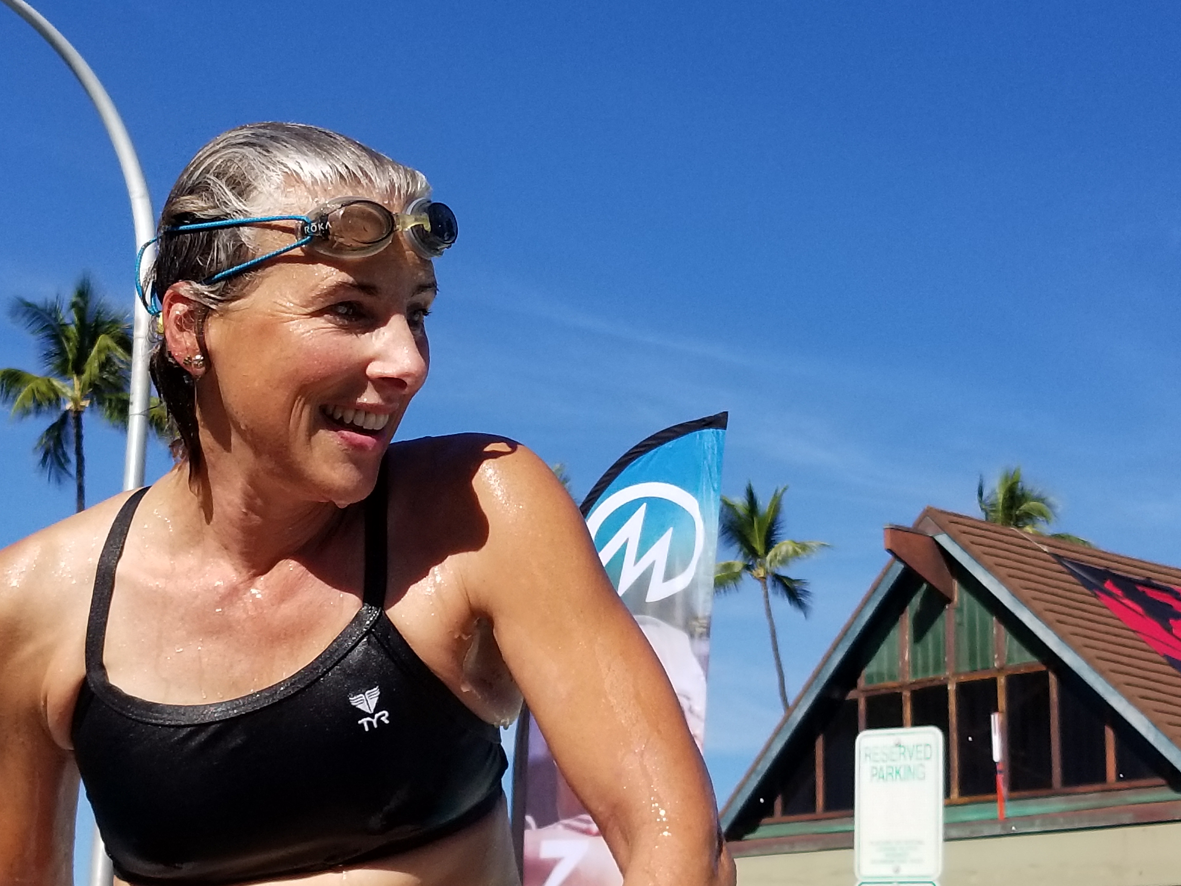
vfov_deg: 53.1
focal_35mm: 26
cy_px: 443
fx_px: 887
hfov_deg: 67.3
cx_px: 590
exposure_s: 1/3650
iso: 50
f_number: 1.7
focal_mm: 4.25
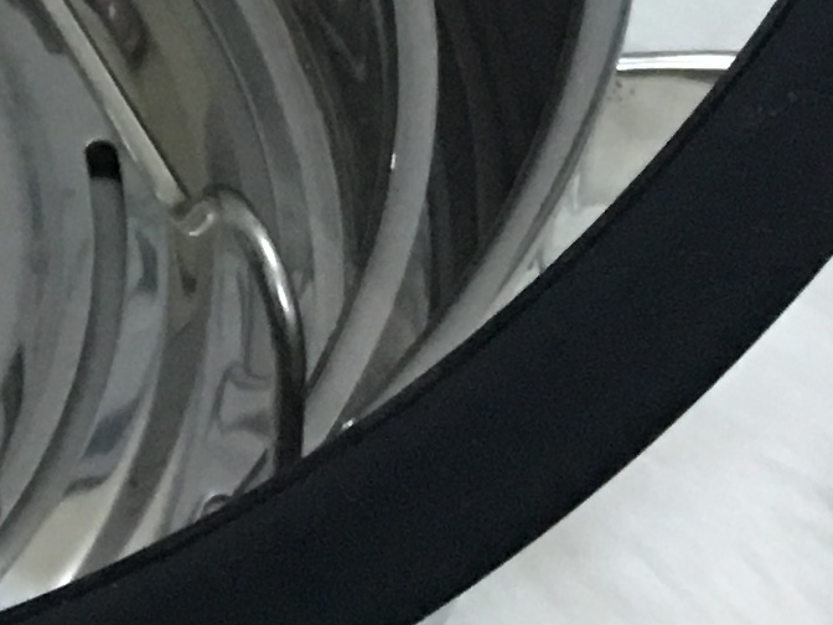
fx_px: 4187
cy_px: -988
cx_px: -394
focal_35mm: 174
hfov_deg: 11.0
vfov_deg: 7.8
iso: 100
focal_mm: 4.15
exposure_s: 1/10
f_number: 2.2
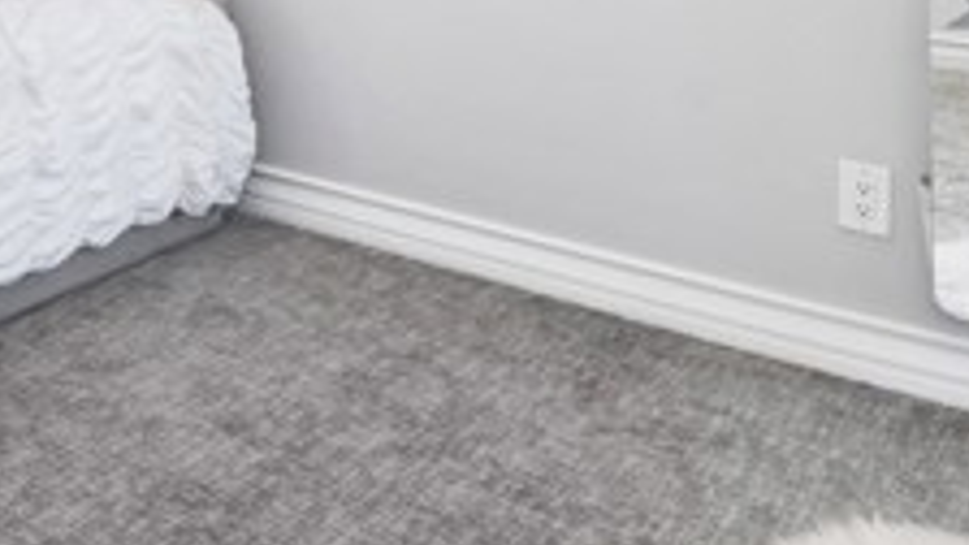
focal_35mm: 45
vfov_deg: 21.1
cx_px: -78
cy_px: -340
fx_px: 1156
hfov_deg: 38.3
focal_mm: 10
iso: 800
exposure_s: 1/60
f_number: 8
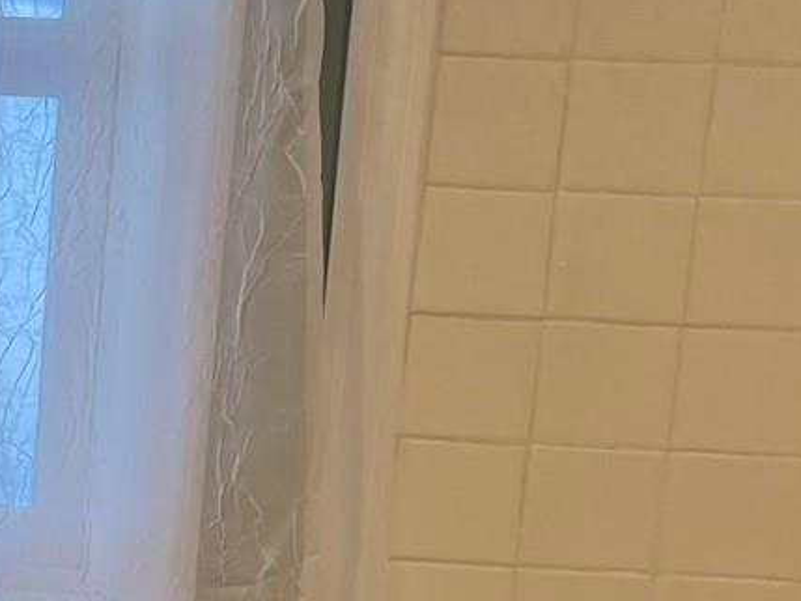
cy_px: 319
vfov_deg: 12.0
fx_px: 2870
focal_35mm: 124
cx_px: -551
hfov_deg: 14.4
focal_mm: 5.7
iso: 40
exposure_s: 1/180
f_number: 1.5
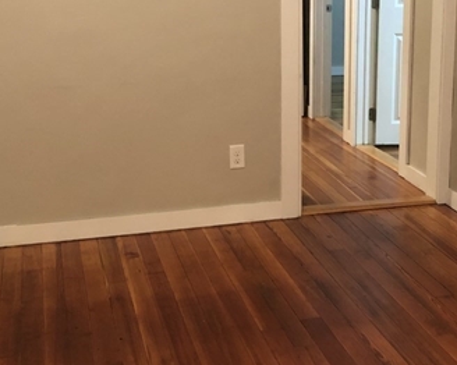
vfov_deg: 23.7
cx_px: 301
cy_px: 120
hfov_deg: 29.4
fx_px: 865
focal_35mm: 64
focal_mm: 3.99
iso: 80
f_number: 1.8
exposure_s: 1/6
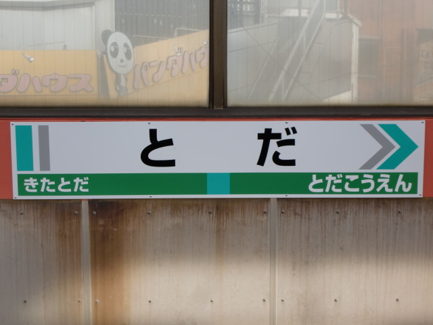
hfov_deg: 21.1
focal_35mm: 93
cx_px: 216
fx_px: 1163
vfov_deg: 15.9
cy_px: 162
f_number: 5.2
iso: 80
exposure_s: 1/100
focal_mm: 16.5
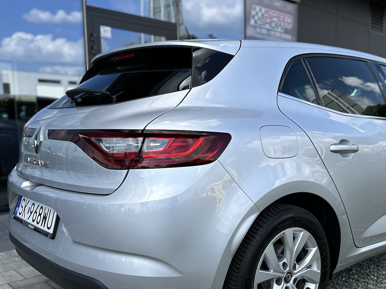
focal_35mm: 37
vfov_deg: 38.5
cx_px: 263
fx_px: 413
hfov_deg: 49.1
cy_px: 177
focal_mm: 6.86
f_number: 1.78
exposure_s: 1/1433
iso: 80
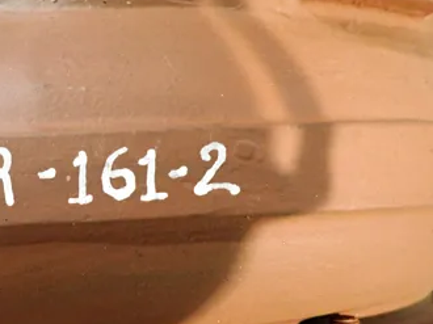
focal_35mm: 47
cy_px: 214
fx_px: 587
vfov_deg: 30.6
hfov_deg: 39.3
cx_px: 105
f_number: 2
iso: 800
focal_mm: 4.5
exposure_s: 1/25
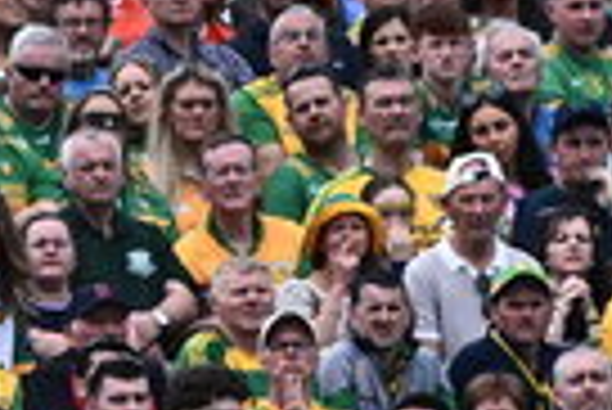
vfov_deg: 0.5
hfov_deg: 0.7
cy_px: 865
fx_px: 51343
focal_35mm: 3017
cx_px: 1742
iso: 1600
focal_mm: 400
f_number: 2.8
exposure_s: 1/12800
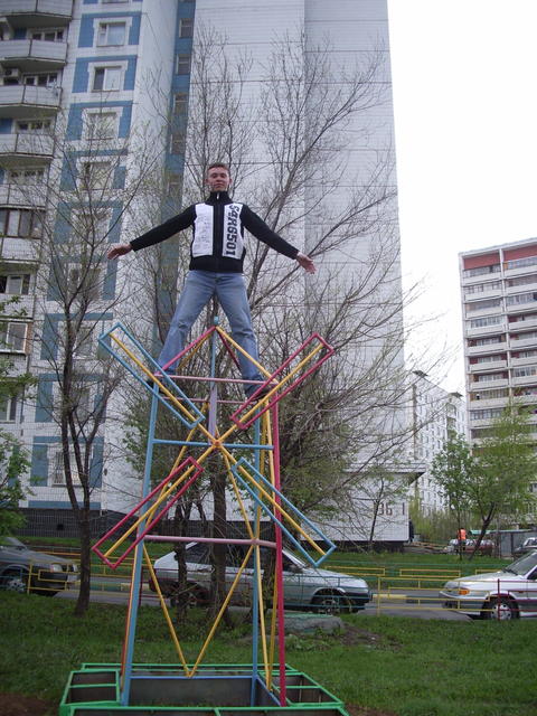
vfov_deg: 52.6
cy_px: 358
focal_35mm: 35
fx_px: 724
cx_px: 268
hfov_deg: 40.7
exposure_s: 1/125
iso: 80
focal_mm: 5.8
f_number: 2.6
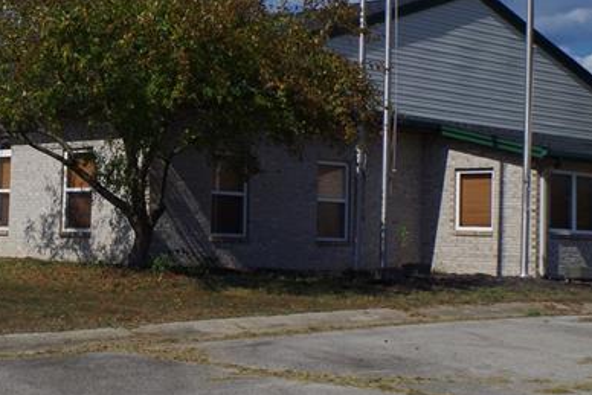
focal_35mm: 79
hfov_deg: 24.8
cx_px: 40
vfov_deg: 17.3
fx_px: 1300
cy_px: 149
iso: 200
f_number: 14
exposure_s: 1/320
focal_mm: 20
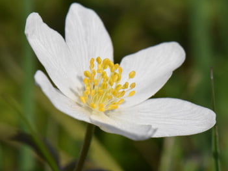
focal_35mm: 140
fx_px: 919
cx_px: 109
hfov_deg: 14.1
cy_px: 86
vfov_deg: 10.6
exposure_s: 1/1600
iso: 2000
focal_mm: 85
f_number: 20
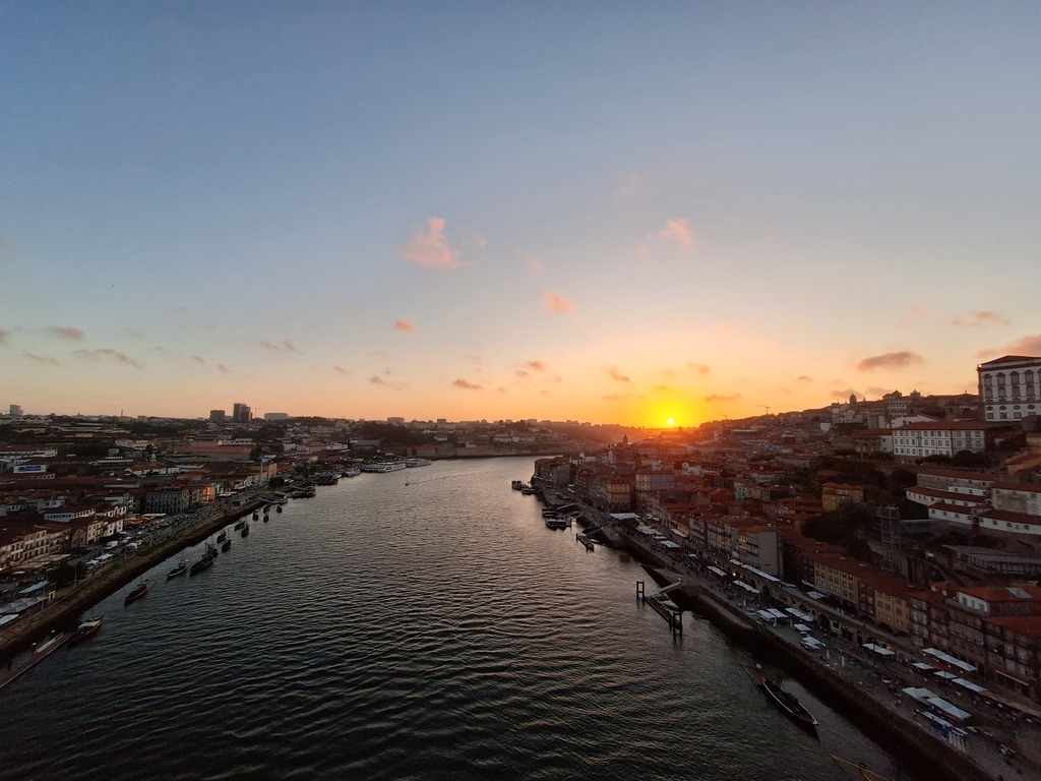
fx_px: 391
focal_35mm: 13
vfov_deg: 89.9
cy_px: 390
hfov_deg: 106.2
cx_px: 520
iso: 40
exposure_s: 1/511
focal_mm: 1.74
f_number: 2.2
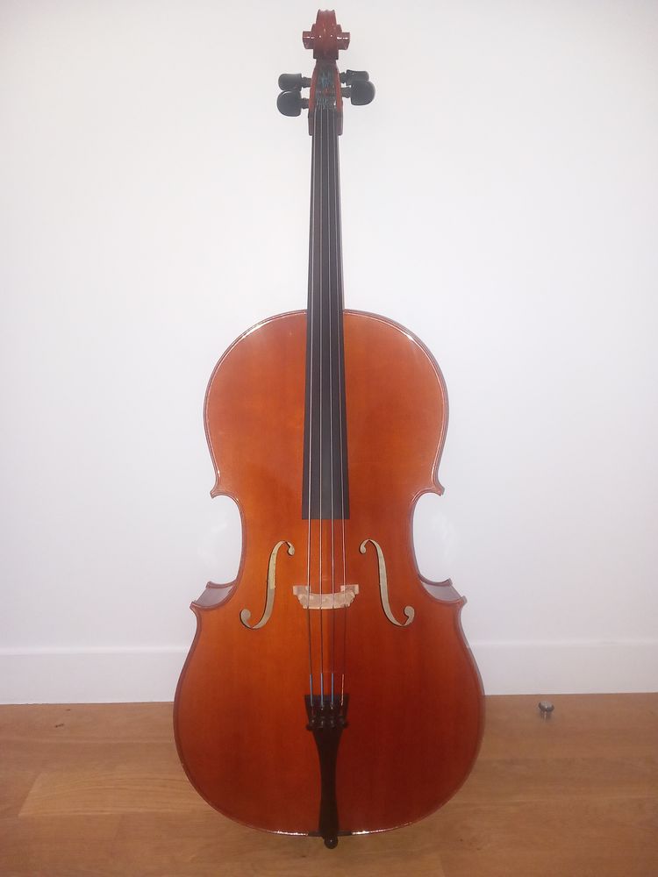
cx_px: 329
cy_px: 438
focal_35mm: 27
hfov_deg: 51.4
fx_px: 684
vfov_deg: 65.3
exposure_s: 1/25
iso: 400
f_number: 1.8
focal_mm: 4
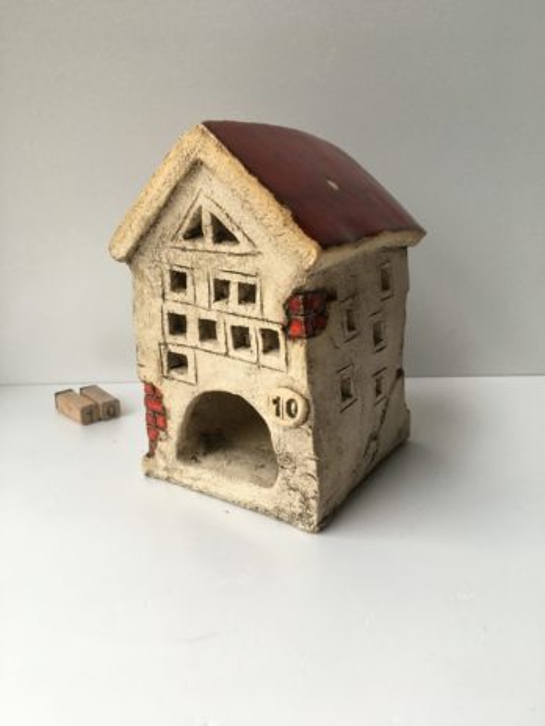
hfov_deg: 48.2
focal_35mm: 29
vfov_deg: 61.7
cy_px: 363
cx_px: 272
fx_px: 609
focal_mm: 4.15
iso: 125
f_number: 2.2
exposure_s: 1/33
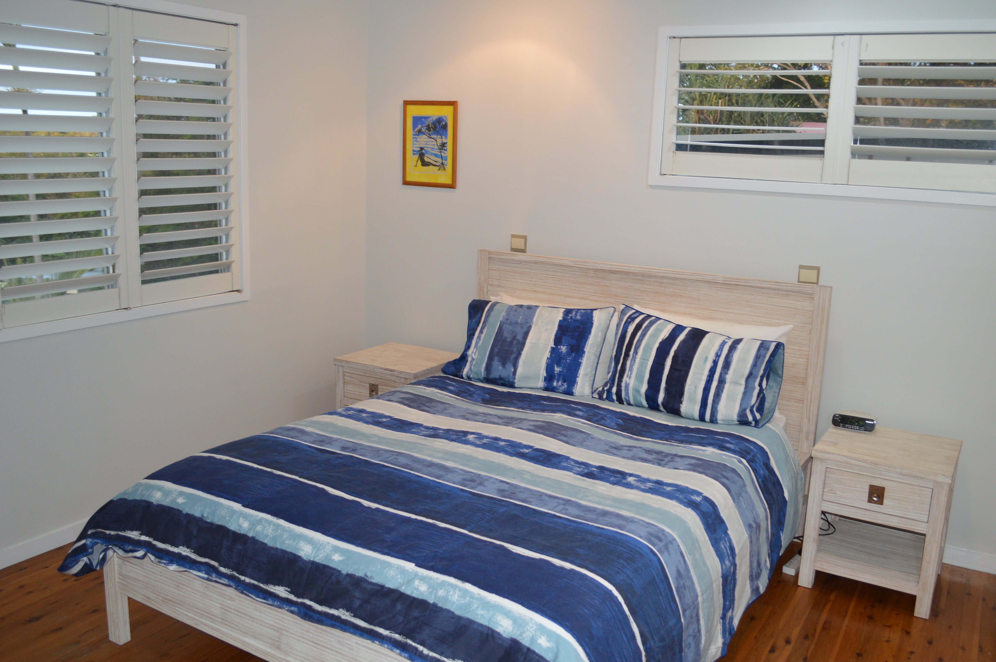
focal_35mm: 30
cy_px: 331
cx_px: 498
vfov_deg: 43.5
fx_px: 829
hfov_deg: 62.0
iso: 720
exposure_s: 1/60
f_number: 3.8
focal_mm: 20
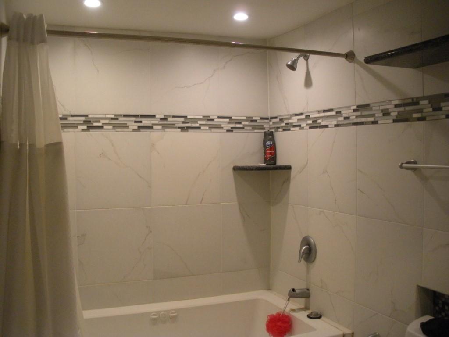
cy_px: 168
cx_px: 224
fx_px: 467
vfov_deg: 39.7
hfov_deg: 51.4
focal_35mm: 36
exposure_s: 1/39.1
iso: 400
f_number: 3.5
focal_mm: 6.3
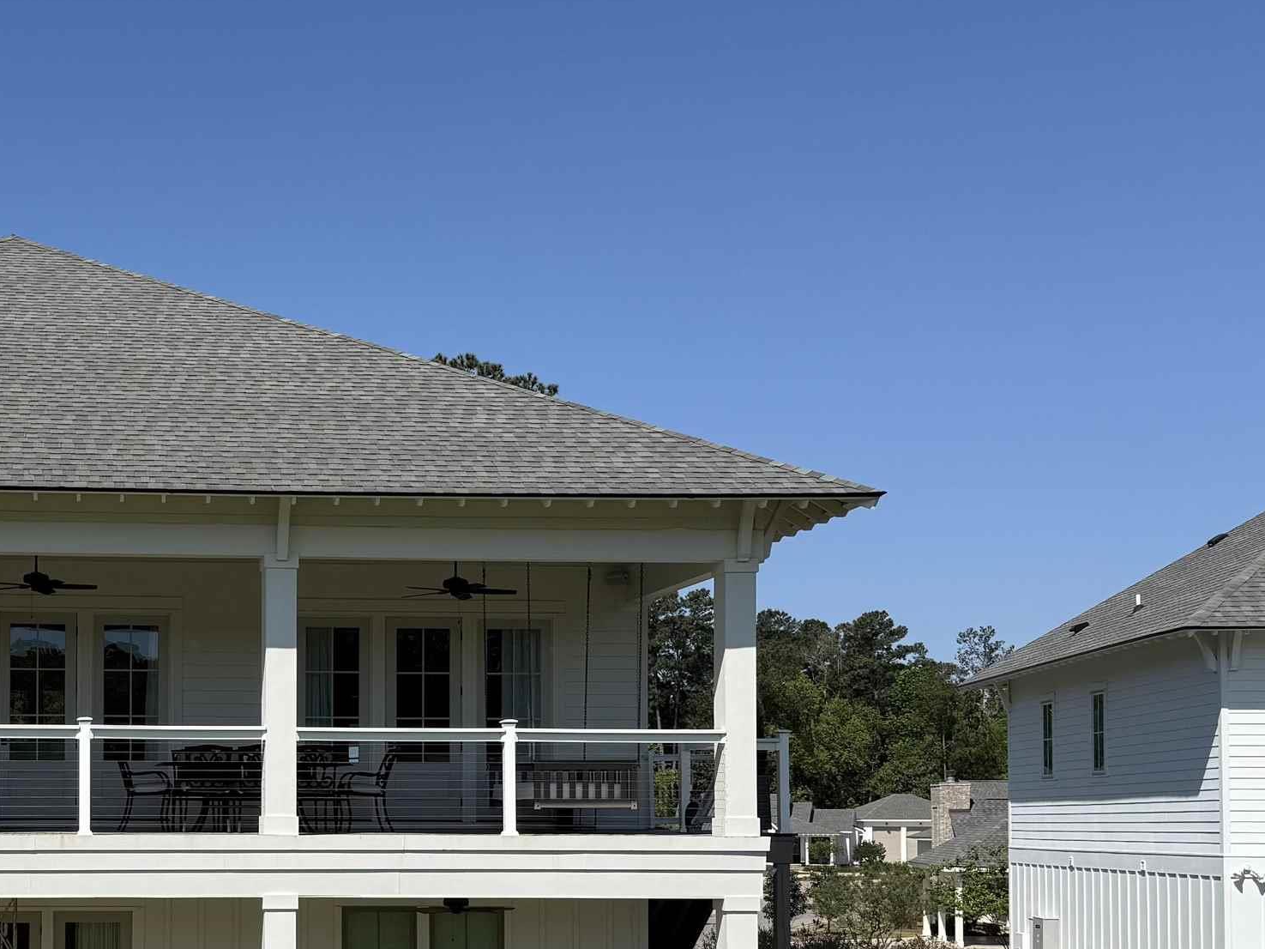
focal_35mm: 50
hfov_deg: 36.3
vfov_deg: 28.5
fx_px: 1827
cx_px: 175
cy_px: 750
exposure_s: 1/6711
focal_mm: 6.76
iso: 80
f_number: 1.78
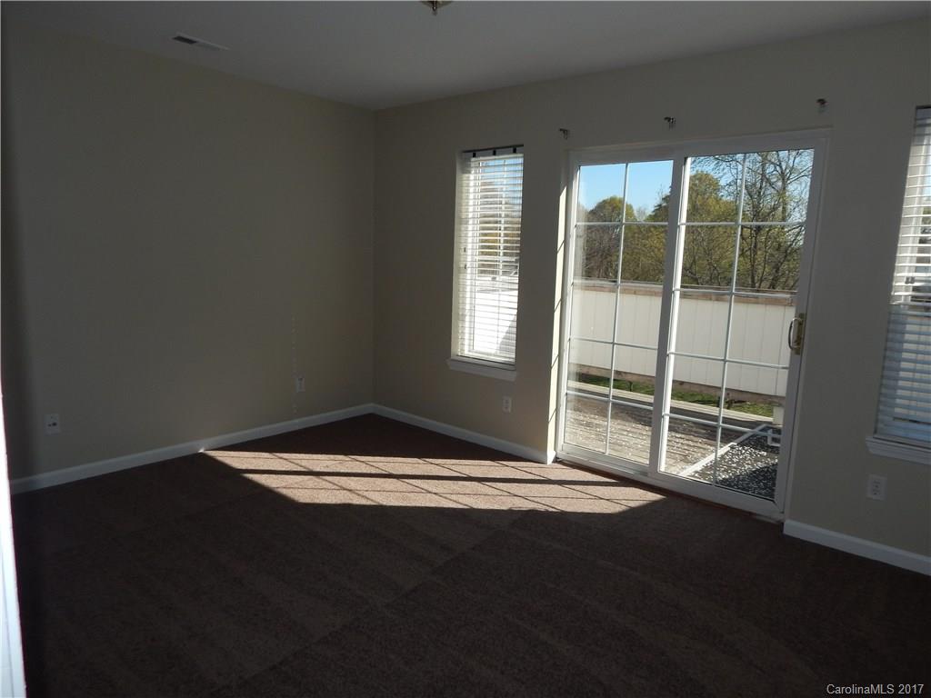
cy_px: 349
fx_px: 619
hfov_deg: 73.9
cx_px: 466
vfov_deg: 58.9
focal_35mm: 23
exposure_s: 1/1000
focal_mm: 4
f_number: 3
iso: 125
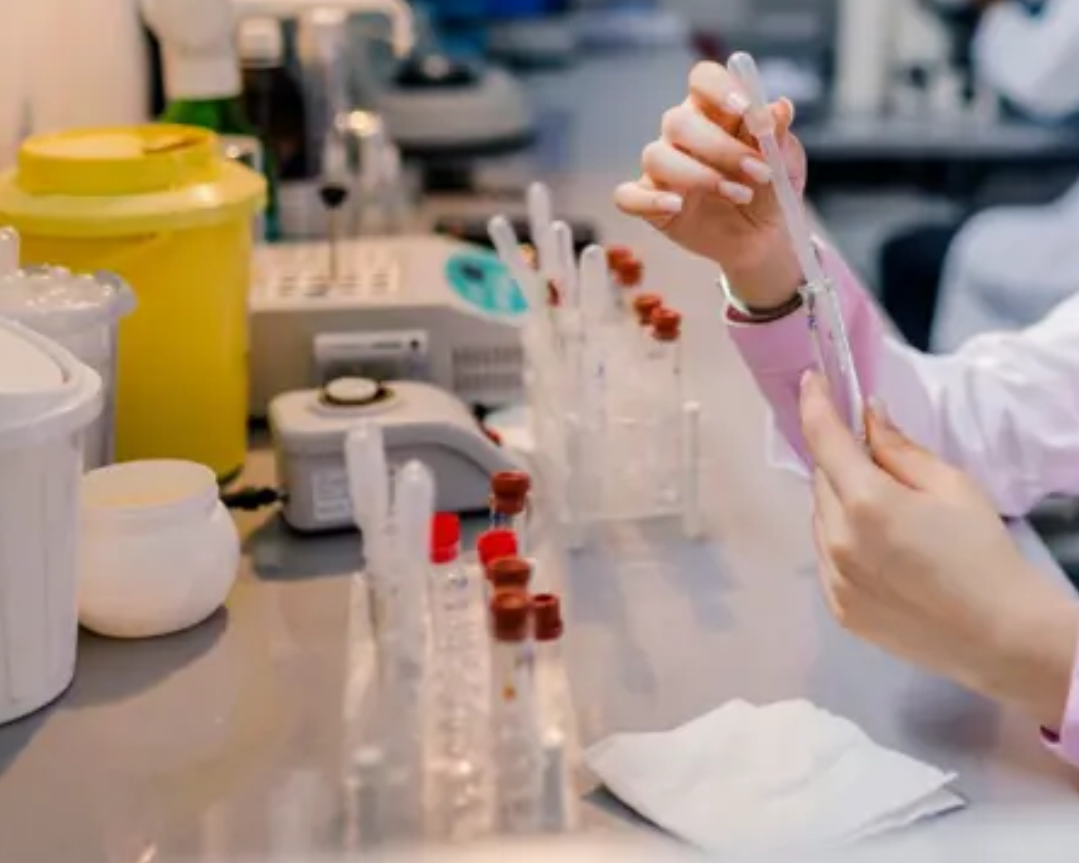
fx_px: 2076
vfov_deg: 23.2
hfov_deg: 28.4
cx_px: 885
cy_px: 195
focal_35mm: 65
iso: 100
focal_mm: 35
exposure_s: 1/200
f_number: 1.8
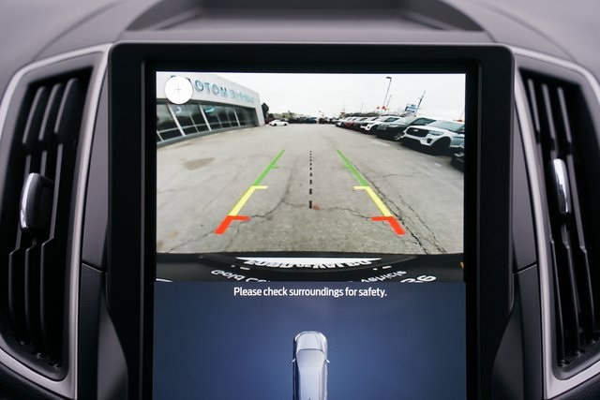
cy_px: 200
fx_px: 833
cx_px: 300
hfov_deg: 39.6
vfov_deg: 27.0
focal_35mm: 50
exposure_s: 1/60
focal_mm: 50
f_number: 4
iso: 200
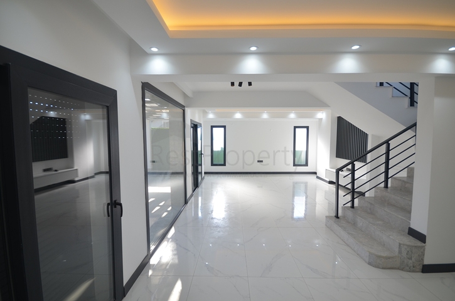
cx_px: 228
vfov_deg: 77.1
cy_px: 150
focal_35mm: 15
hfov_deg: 100.5
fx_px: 189
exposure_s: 1/60
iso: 180
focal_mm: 10
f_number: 5.6
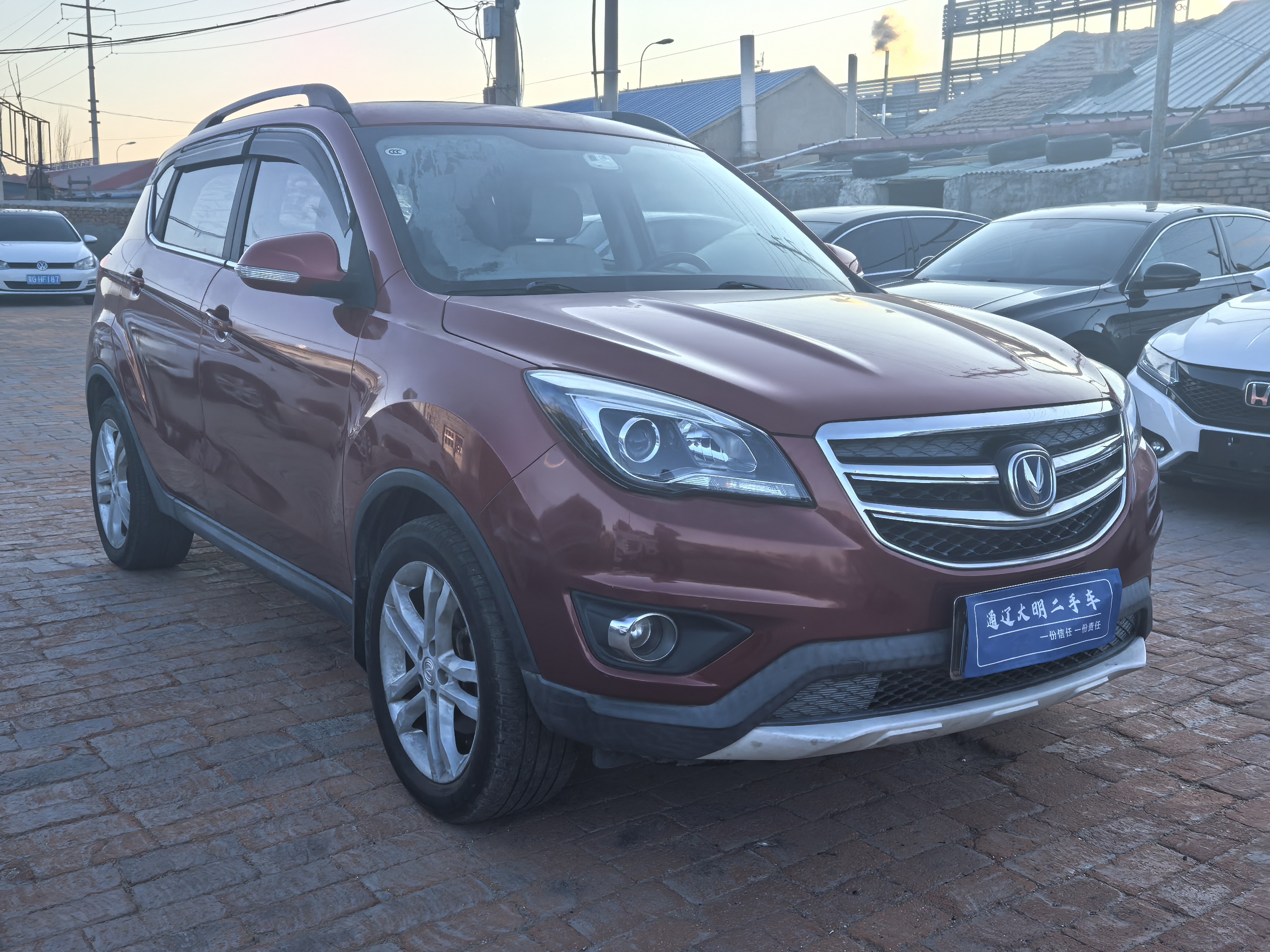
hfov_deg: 51.4
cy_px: 476
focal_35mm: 36
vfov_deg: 39.7
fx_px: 1321
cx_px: 635
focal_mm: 5.35
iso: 50
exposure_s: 1/1776
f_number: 1.8
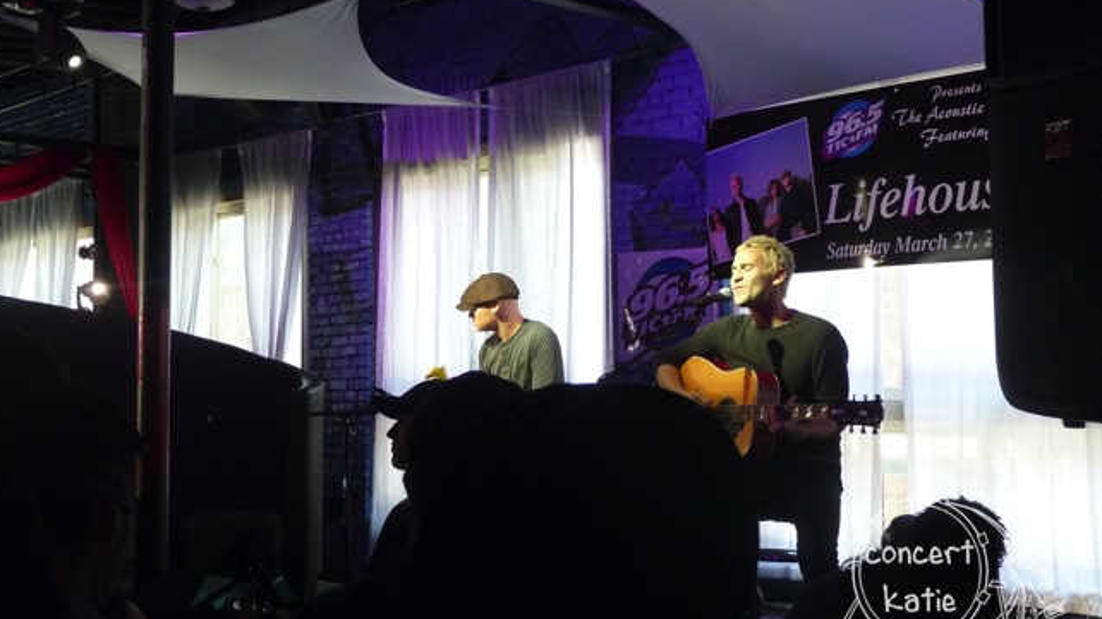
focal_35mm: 53
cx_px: 546
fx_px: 1549
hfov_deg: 39.2
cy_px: 261
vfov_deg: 22.6
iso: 400
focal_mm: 8
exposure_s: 1/40
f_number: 4.2
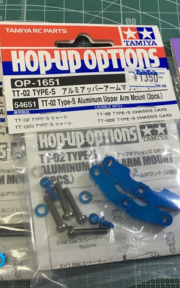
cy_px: 165
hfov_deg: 25.3
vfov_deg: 39.5
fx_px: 401
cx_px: 92
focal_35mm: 51
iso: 50
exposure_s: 1/30
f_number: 2.2
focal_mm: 4.15
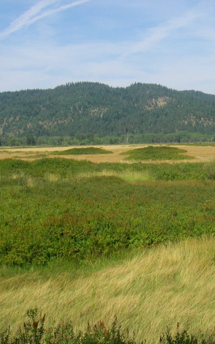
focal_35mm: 54
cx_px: 181
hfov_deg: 23.5
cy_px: 171
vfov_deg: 37.5
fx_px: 506
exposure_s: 1/200
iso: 64
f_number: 6.6
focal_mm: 6.3
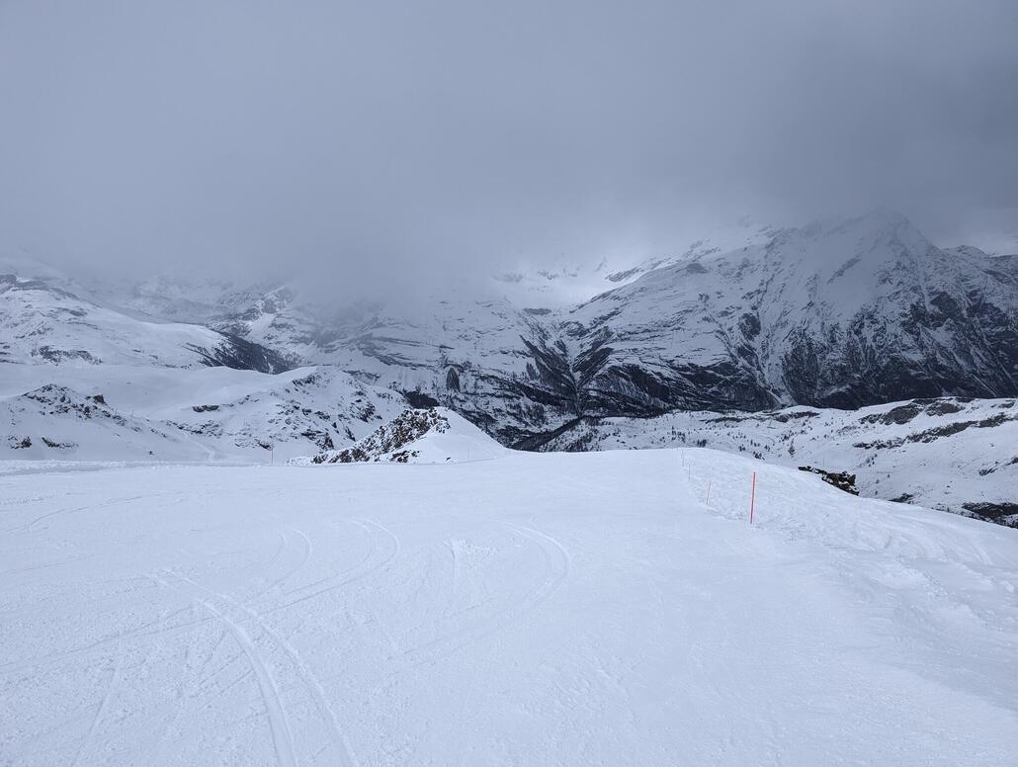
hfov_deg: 71.5
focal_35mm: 24
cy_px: 384
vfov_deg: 57.0
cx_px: 509
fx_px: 707
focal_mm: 6.9
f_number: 1.68
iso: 30
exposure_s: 1/7576
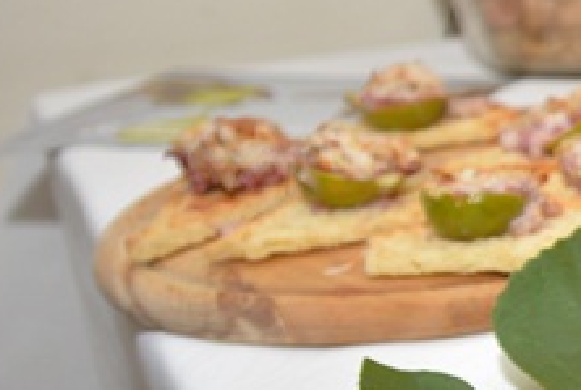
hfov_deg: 17.6
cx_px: 1097
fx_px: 1439
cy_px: 266
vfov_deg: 15.4
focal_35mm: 89
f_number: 3.5
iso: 250
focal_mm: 22
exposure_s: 1/160
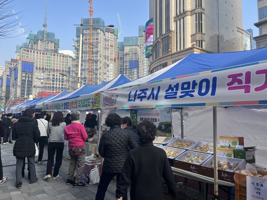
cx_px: 134
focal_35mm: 26
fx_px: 201
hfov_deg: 67.3
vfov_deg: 53.1
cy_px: 100
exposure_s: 1/1163
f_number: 1.6
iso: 50
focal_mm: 5.1
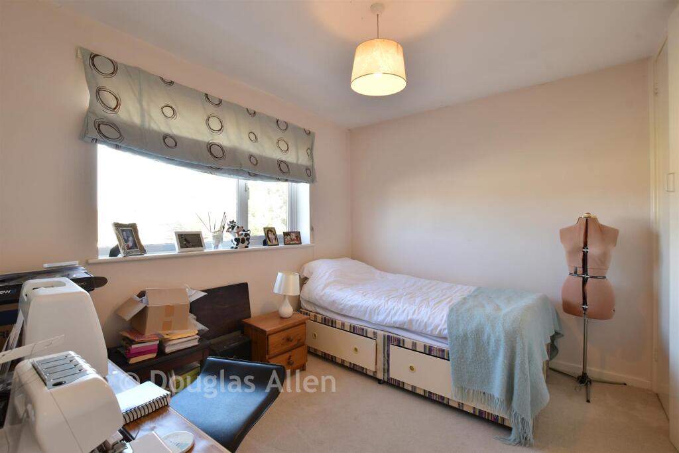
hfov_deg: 100.4
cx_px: 340
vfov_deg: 77.3
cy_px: 226
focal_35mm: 15
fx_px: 283
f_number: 8
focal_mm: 10
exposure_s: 1/5
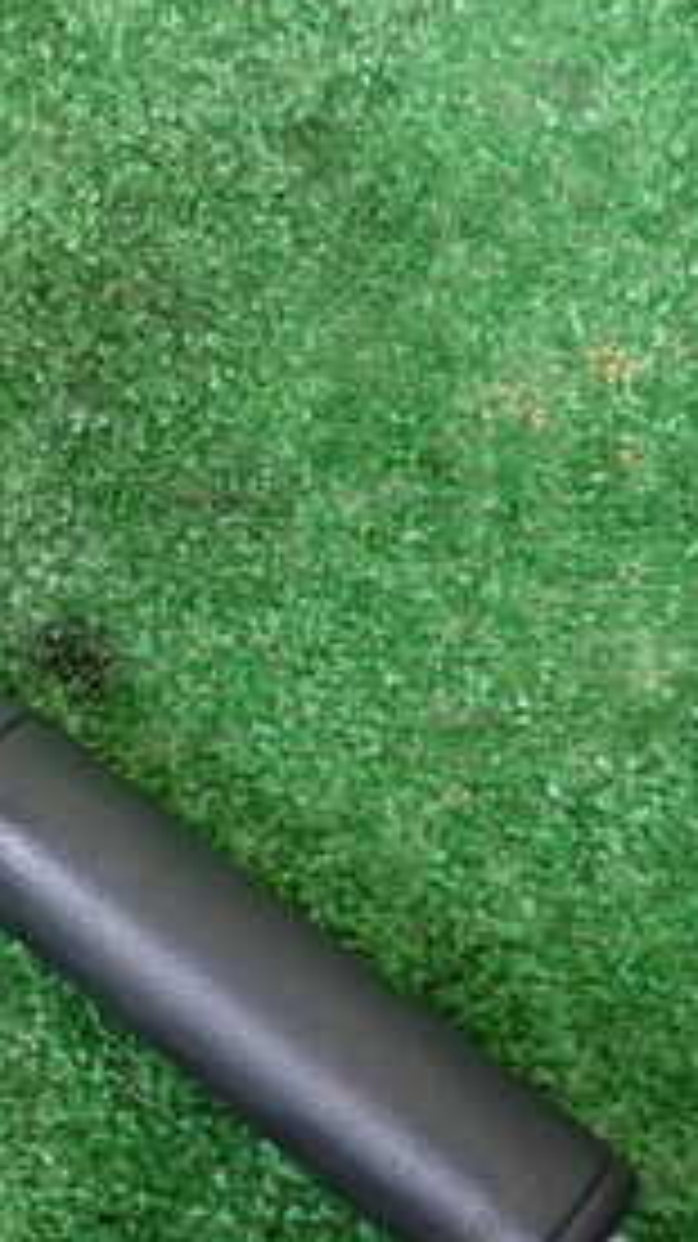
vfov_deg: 29.7
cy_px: 747
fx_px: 2339
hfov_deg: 14.9
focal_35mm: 71
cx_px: -527
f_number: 2.3
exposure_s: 1/30
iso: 800
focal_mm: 5.4
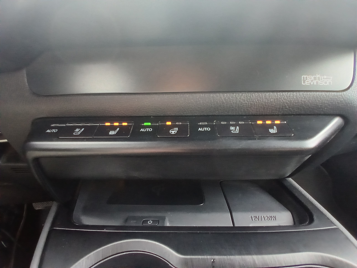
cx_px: 178
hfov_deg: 91.0
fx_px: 175
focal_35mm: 17
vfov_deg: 74.7
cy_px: 134
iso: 500
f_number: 2.2
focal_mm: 1.4
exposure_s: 1/25
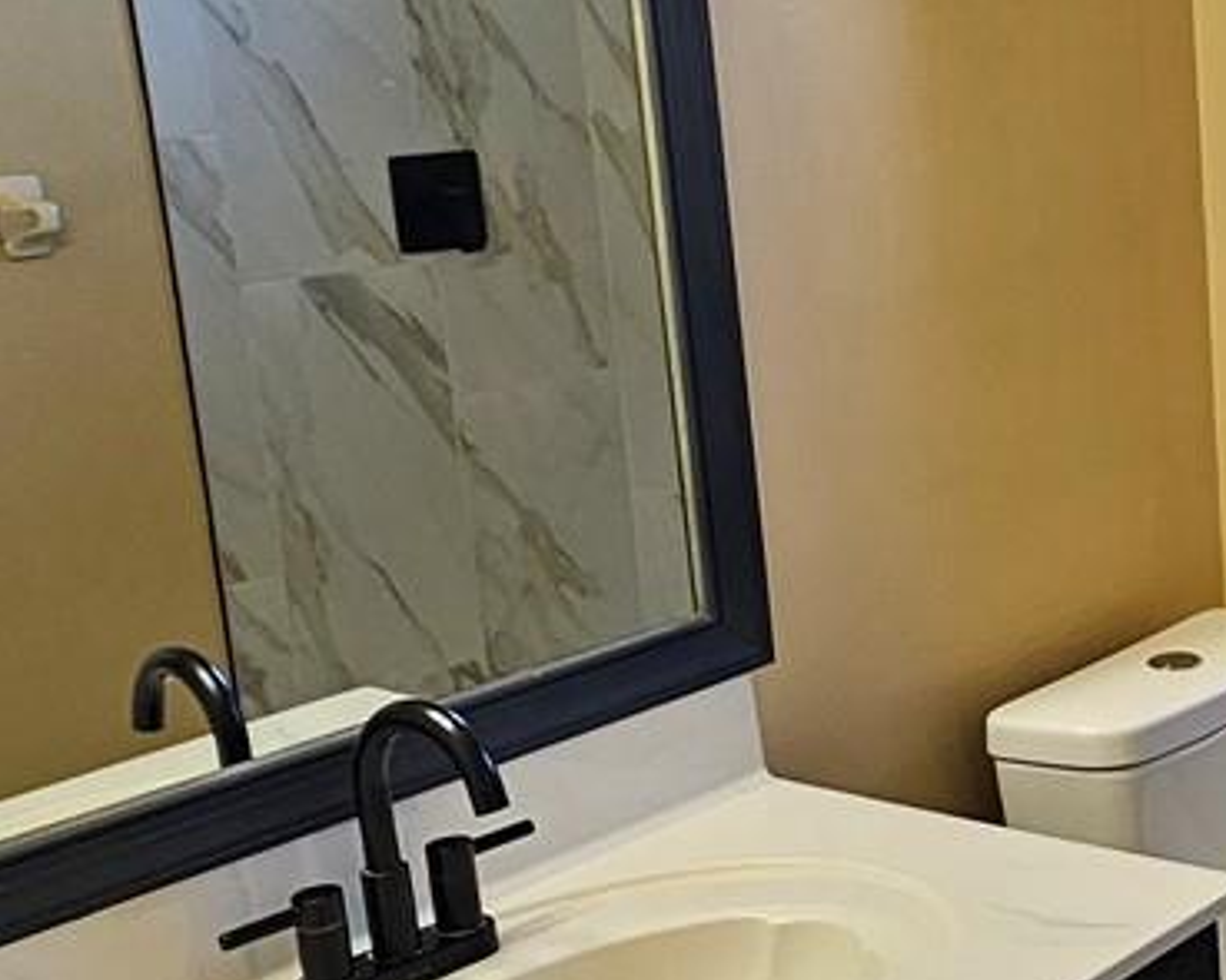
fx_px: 1995
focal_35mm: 55
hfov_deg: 29.3
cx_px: 1485
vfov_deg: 27.6
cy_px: 445
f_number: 2.2
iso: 125
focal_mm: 2.2
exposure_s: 1/60
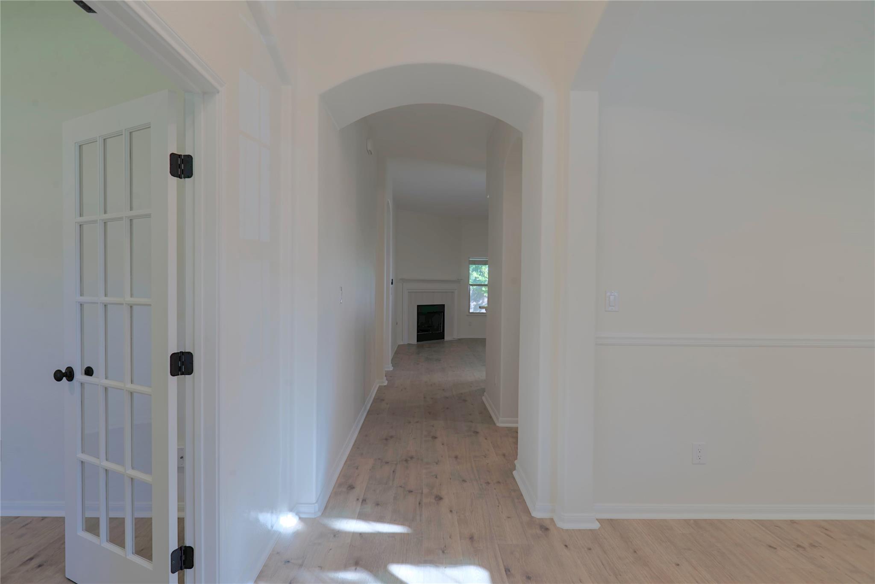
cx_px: 438
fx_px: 486
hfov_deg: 84.0
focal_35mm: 20
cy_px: 292
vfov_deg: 62.0
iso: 100
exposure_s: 1/8
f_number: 8
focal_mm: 20
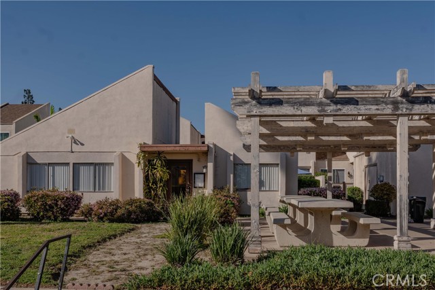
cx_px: 218
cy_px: 145
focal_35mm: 33
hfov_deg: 57.2
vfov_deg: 40.0
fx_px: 399
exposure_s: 1/800
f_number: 9
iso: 125
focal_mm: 33
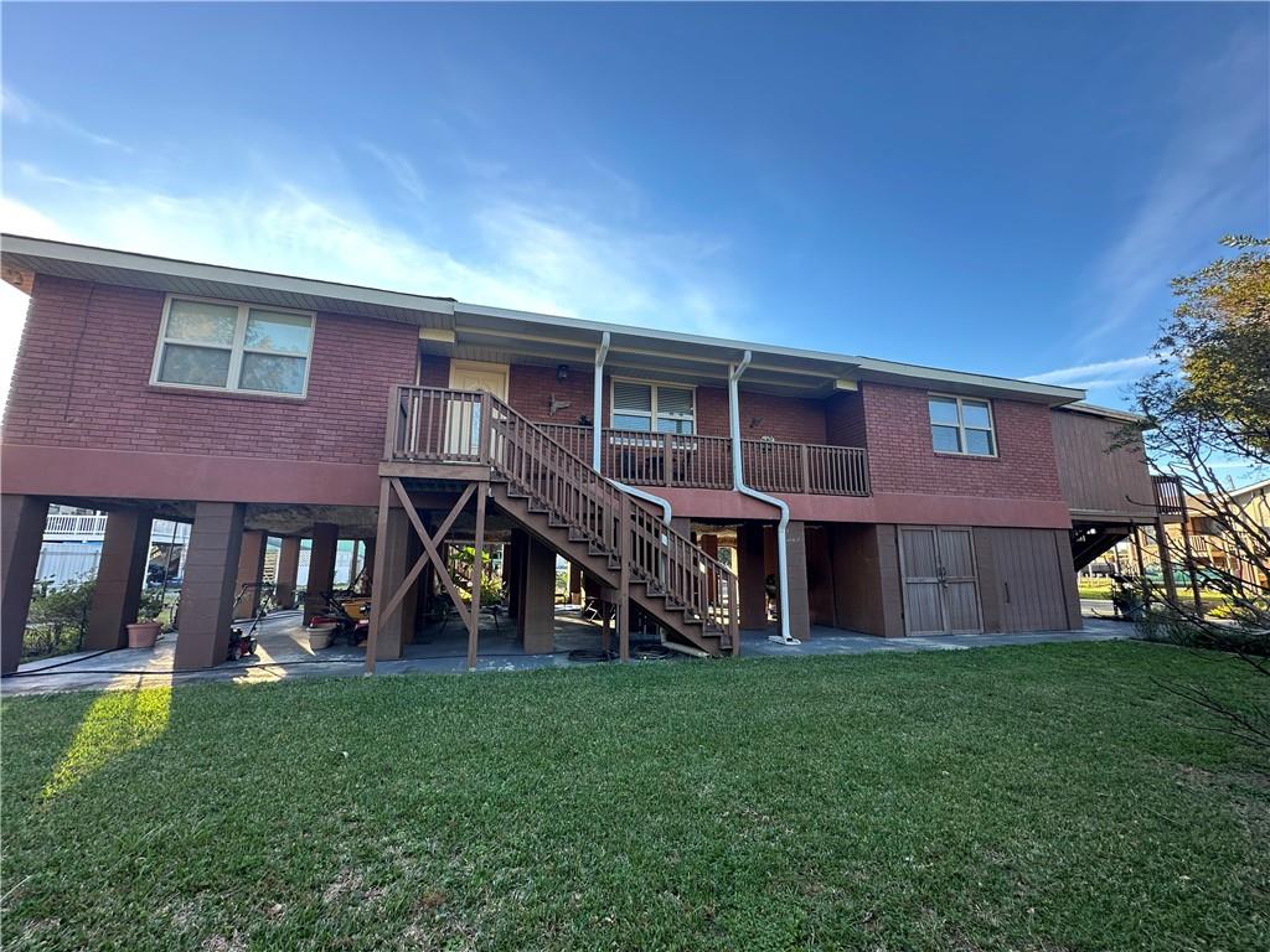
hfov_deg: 102.1
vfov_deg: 85.7
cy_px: 476
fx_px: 514
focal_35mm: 14
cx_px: 635
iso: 40
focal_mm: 2.22
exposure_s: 1/124
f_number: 2.2
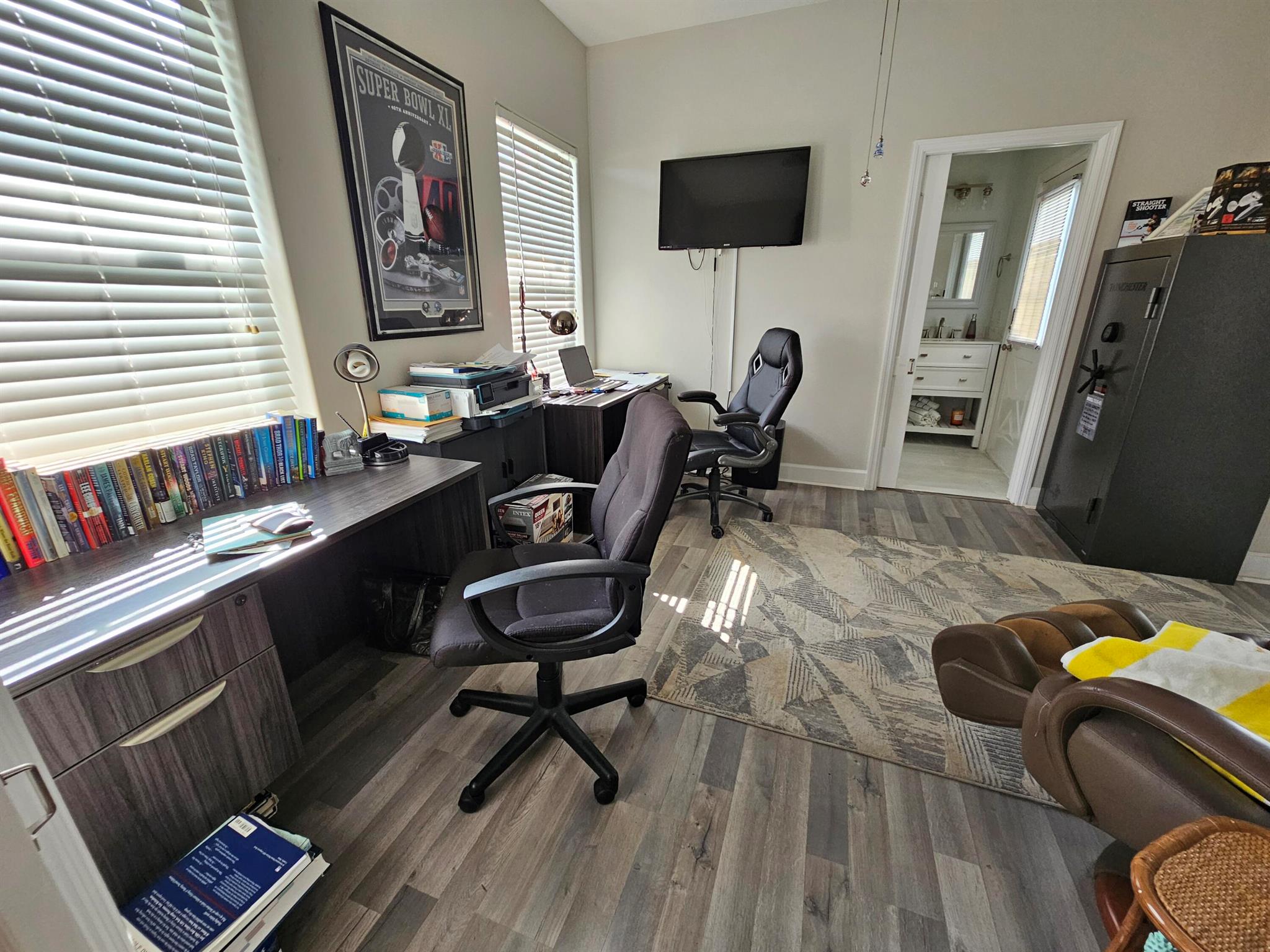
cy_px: 476
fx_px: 477
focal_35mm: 13
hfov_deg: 106.2
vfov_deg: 89.9
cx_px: 635
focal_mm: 2.2
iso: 160
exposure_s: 1/60
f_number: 2.2
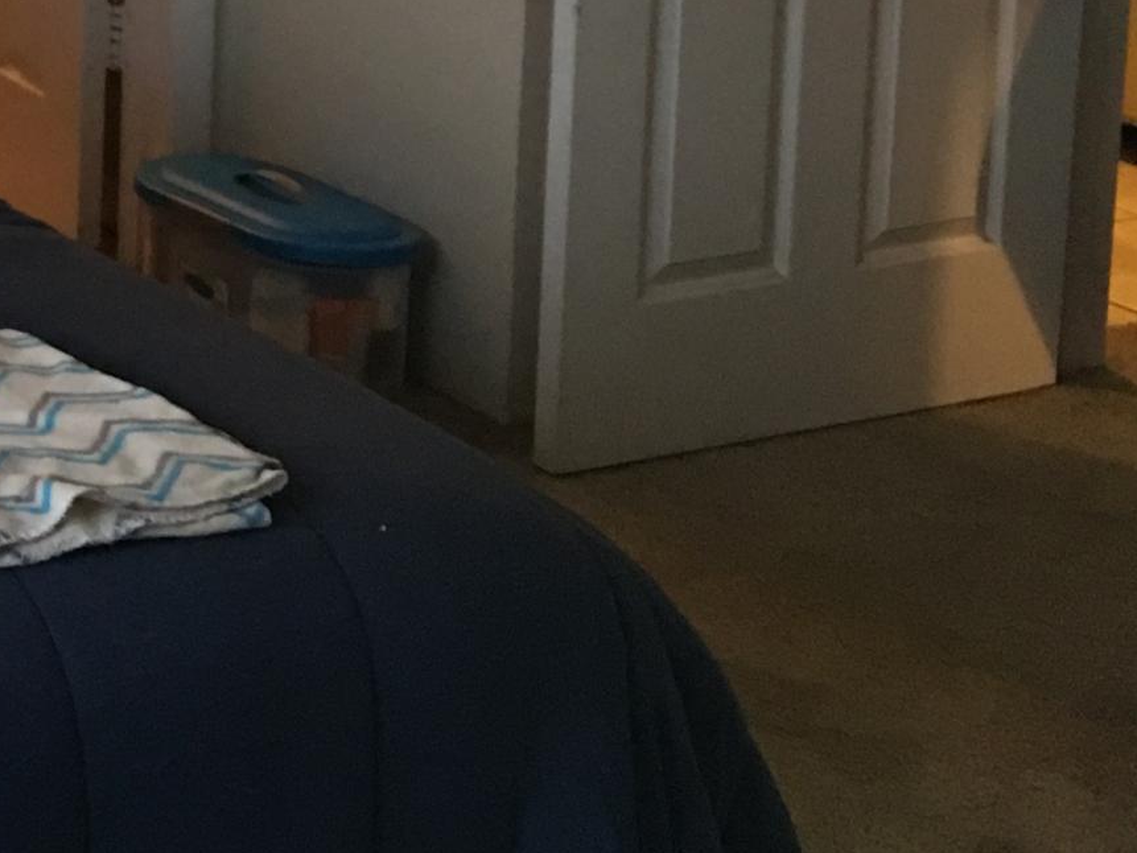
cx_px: -841
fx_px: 3318
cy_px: -339
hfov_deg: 16.6
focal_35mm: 101
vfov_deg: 13.9
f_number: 2.2
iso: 125
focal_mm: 4.15
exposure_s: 1/15
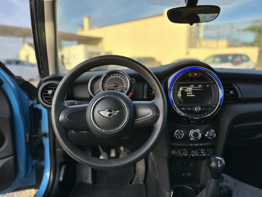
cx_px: 131
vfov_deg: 56.8
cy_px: 98
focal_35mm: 24
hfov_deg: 71.6
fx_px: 182
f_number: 1.78
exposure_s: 1/667
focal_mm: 6.86
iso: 80
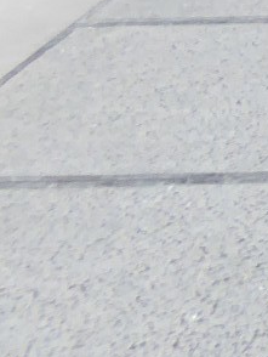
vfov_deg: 10.6
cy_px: -414
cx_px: 902
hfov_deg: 7.4
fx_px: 1721
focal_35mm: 167
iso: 160
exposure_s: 1/60
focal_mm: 4.3
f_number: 3.3
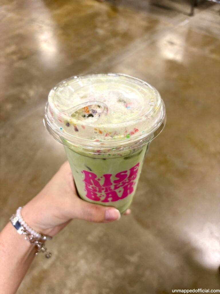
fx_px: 220
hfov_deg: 53.1
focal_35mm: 26
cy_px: 147
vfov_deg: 67.3
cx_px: 110
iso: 125
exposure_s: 1/60
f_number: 1.6
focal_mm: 5.96
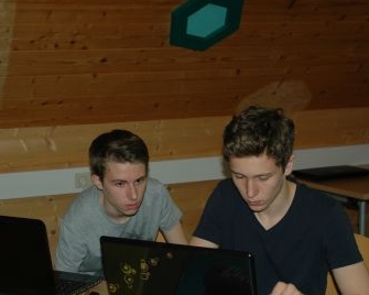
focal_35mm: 60
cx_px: 146
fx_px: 655
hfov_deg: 31.4
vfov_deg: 25.3
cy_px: 188
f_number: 4
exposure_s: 1/60
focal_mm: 26
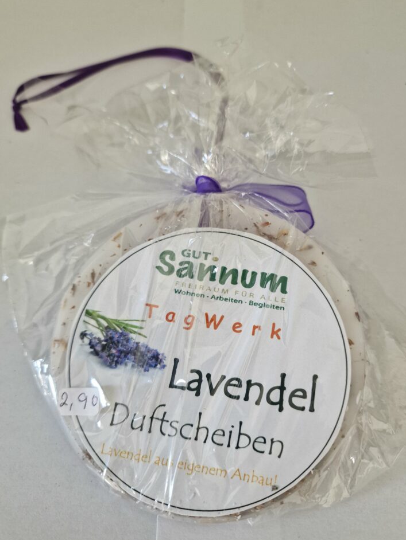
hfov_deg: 54.9
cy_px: 264
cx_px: 211
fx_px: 391
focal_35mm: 25
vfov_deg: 69.4
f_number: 1.8
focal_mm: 6.4
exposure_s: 1/100
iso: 320
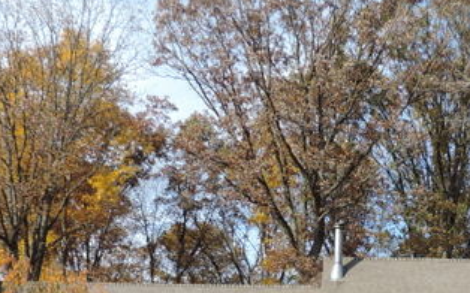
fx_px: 1063
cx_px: 377
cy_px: 344
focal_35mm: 83
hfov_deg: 24.5
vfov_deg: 15.2
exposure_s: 1/500
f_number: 3
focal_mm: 4.3
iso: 80
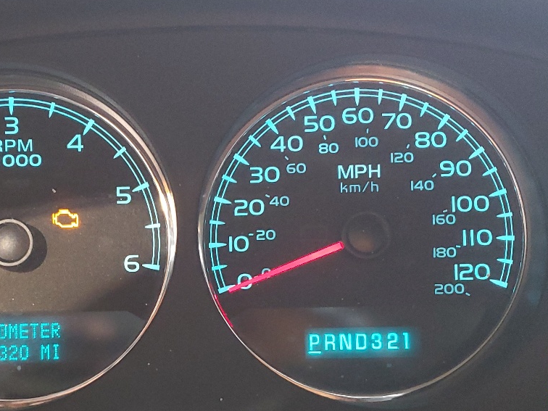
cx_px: 149
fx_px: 871
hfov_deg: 34.3
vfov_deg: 26.3
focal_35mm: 55
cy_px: 294
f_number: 1.5
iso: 282
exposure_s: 1/15
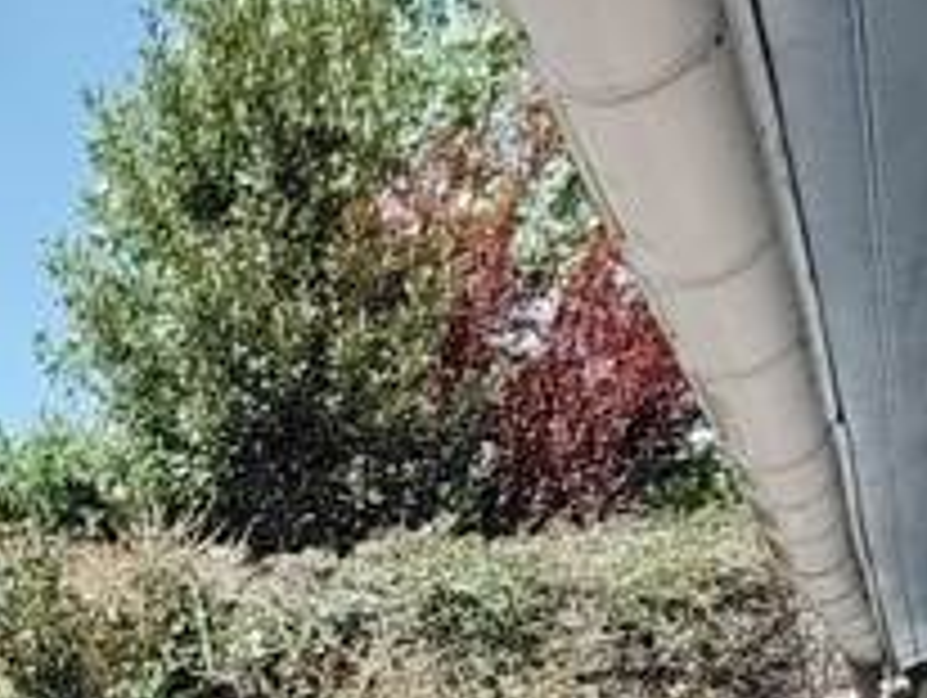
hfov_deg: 26.5
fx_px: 1770
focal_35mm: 66
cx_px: -148
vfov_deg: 18.4
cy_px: 1189
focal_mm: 1.42
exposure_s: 1/1910
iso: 100
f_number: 2.2
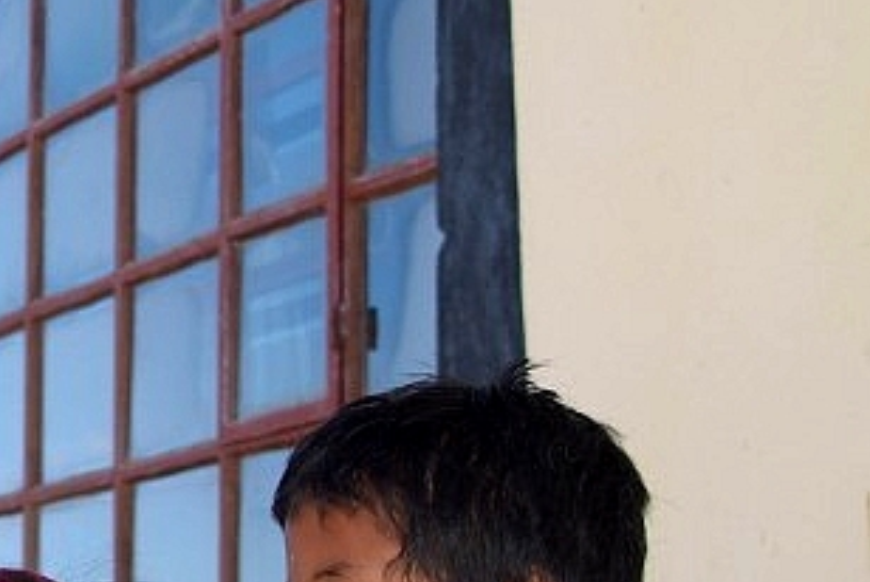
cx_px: -237
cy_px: 479
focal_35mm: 122
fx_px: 2951
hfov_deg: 16.0
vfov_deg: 11.2
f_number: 4.8
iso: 100
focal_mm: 31
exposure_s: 1/125
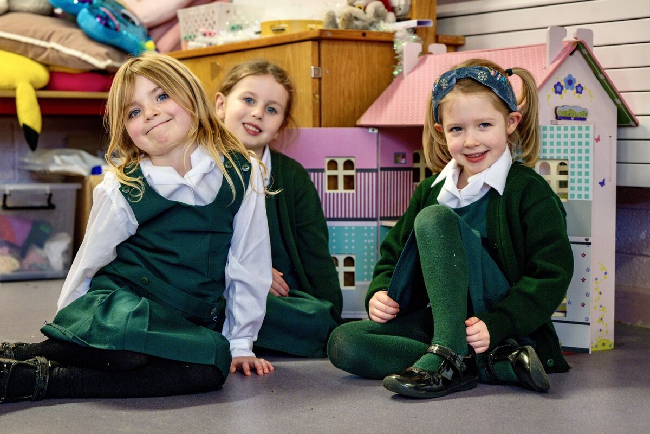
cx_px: 325
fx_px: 1264
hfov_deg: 28.8
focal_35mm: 70
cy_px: 217
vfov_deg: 19.5
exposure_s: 1/125
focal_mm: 70
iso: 3200
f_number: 5
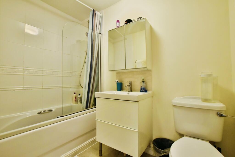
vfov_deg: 77.4
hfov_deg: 100.4
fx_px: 98
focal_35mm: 15
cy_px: 78
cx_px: 118
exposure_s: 1/15
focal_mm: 10
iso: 1600
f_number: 8
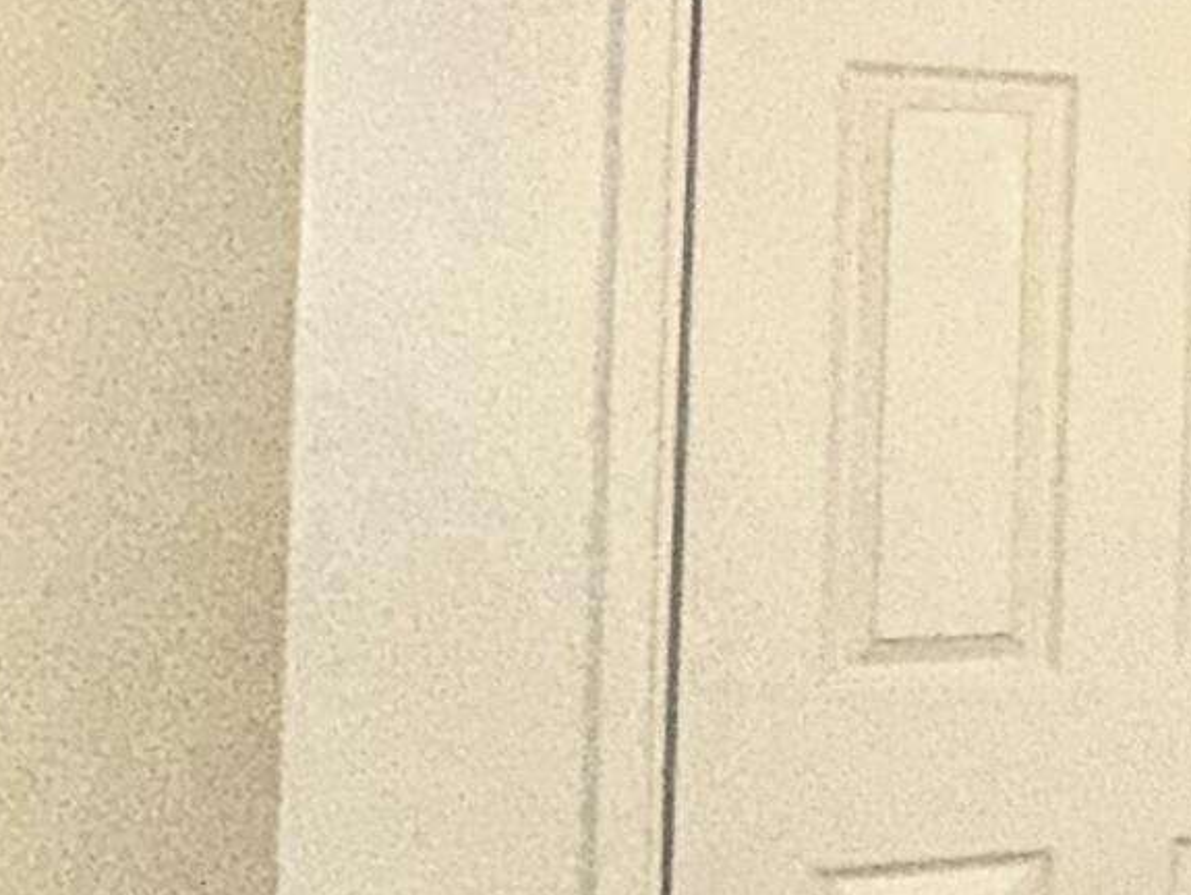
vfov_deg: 20.1
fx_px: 2513
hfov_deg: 16.4
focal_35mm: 73
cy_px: 282
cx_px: 2653
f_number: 2.2
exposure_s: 1/60
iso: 320
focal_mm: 2.22
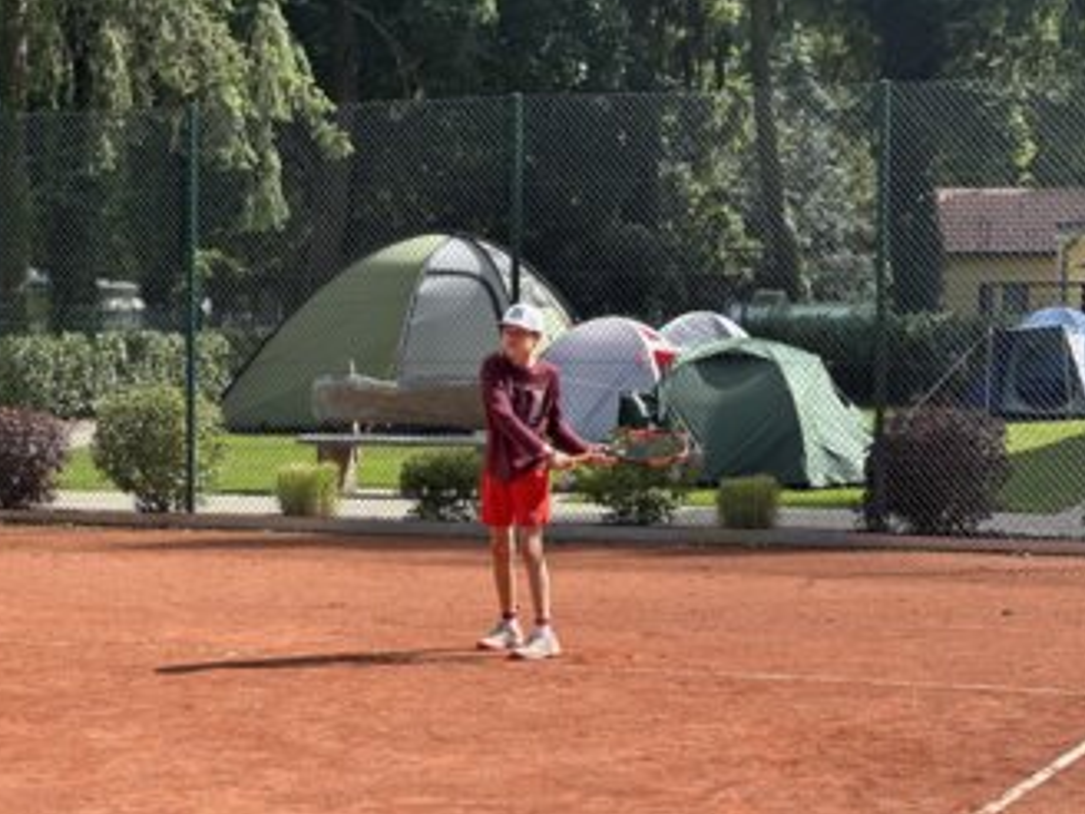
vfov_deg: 15.7
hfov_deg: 20.9
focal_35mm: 94
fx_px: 2946
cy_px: 437
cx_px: 503
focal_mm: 9
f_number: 2.8
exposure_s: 1/308
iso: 32
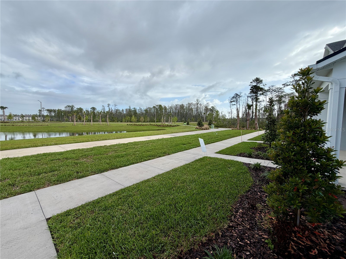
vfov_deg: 85.7
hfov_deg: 102.1
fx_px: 140
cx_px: 173
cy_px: 130
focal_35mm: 14
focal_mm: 2.22
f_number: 2.2
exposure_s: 1/770
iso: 25
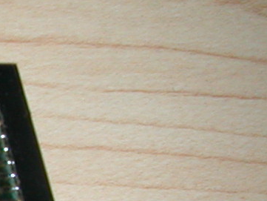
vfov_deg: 8.8
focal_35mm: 164
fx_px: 1265
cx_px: -311
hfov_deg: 10.7
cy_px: 306
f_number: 4.5
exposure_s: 1/59.9
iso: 100
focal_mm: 5.6
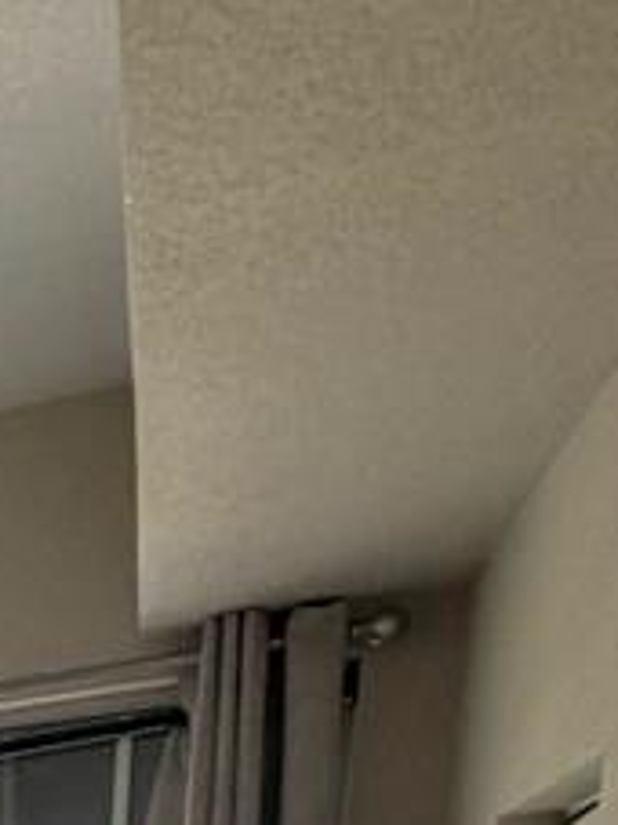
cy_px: 1425
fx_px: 1763
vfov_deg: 20.2
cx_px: -1007
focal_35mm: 74
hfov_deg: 12.9
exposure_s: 1/120
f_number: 2.2
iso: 125
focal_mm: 2.22
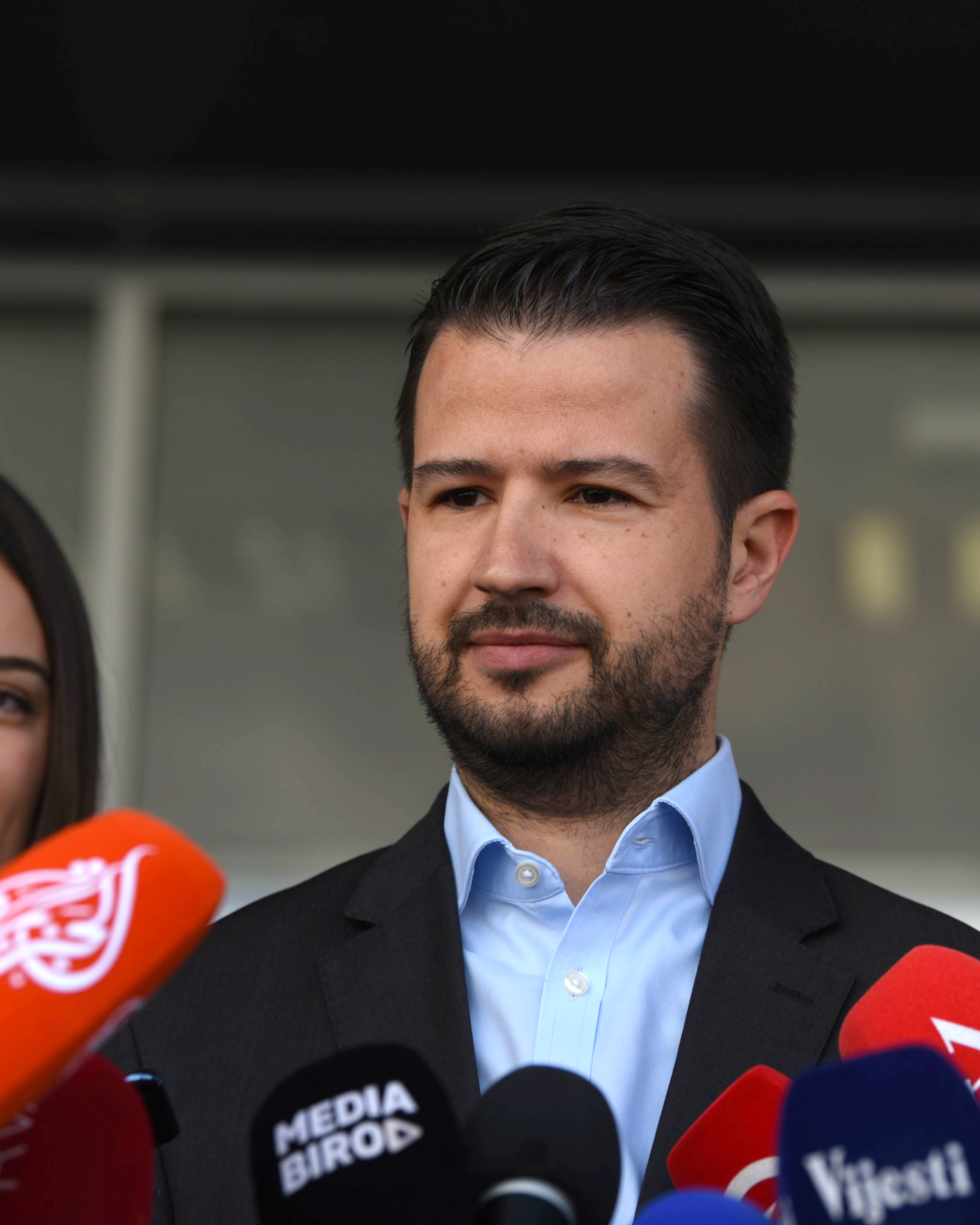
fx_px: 6888
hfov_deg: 8.1
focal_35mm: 190
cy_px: 612
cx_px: 627
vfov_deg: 10.2
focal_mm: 135
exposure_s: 1/1000
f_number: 4
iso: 250
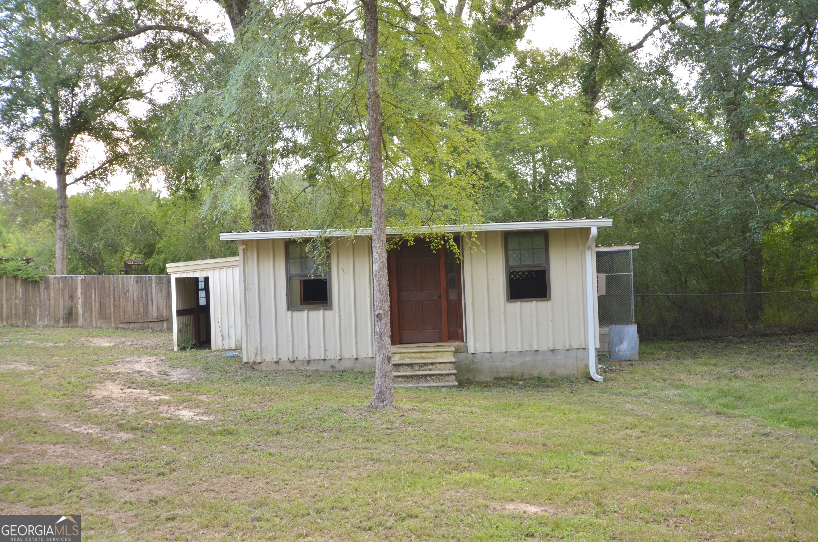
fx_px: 816
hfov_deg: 53.2
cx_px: 409
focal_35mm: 36
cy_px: 271
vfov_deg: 36.7
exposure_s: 1/8
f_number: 9
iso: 100
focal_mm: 24
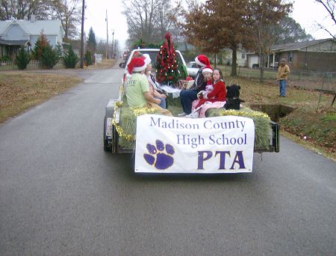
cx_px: 168
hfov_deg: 51.1
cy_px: 128
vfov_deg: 40.0
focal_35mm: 36
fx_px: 351
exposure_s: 1/126
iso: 100
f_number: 2.8
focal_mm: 6
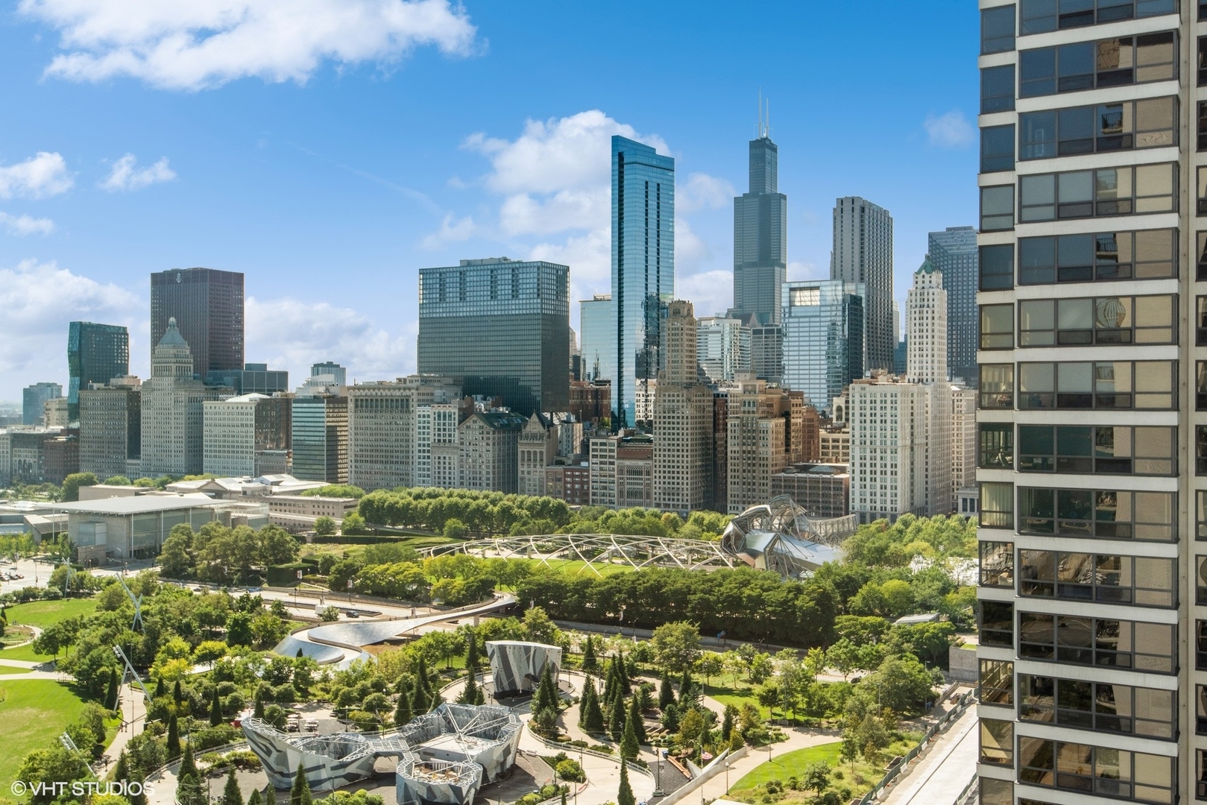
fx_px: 1174
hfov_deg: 54.4
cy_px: 402
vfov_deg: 37.9
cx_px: 604
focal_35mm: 35
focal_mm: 35
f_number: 8
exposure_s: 1/640
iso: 400
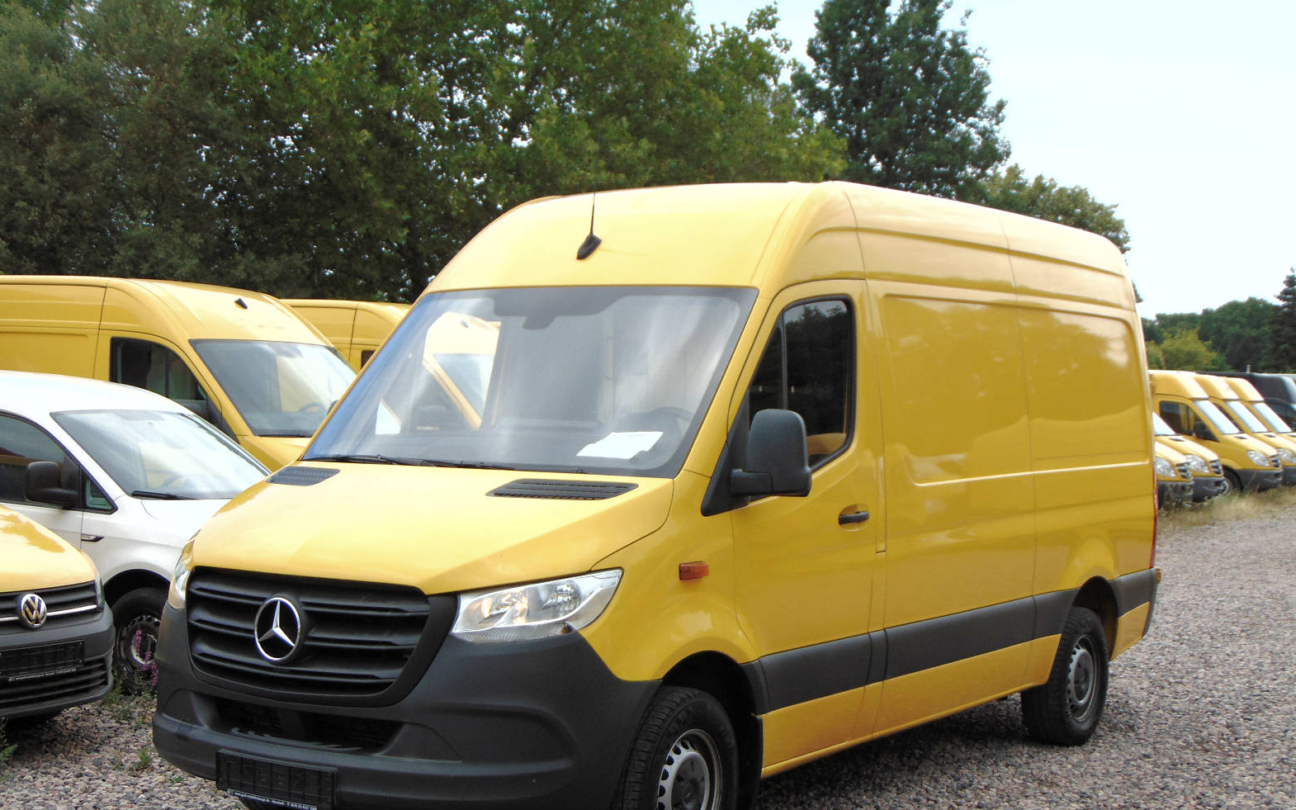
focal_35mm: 54
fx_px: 1907
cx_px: 649
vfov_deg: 23.9
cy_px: 495
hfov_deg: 37.5
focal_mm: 9
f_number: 3.5
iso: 80
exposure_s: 1/400
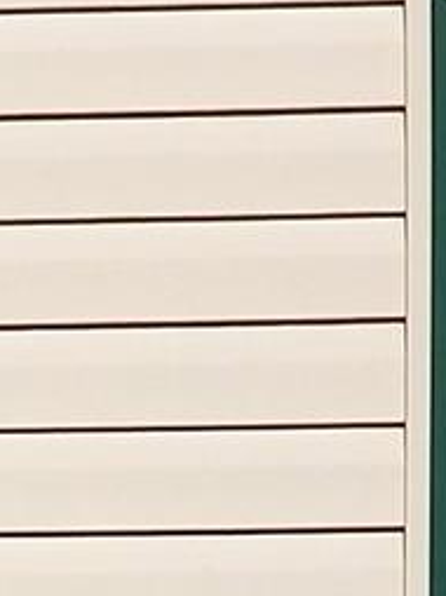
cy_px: 1272
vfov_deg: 7.7
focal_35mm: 246
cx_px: -413
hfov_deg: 5.9
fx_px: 4233
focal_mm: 6
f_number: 2.4
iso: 25
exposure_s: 1/3049
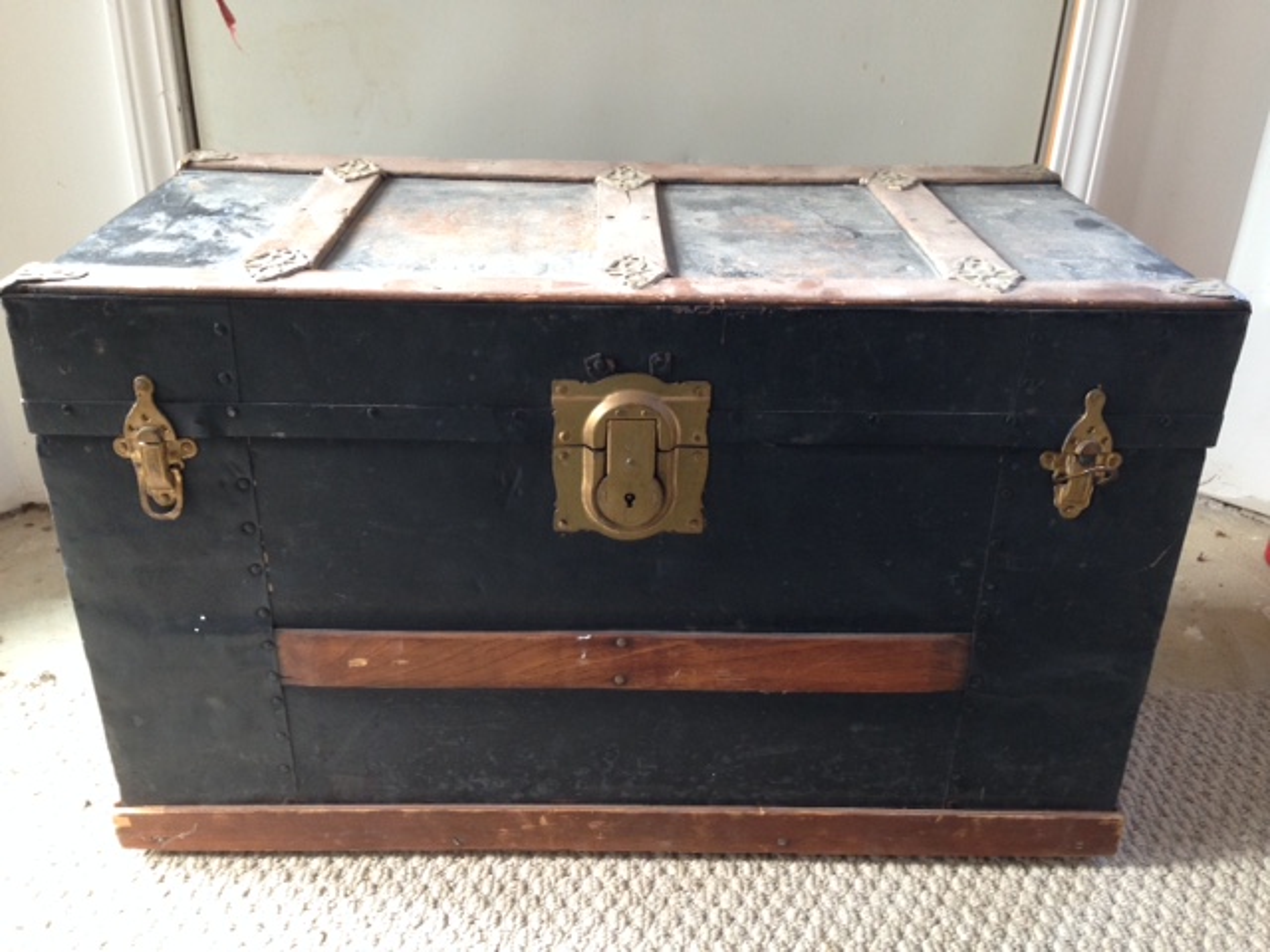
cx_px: 635
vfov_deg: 42.9
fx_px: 1211
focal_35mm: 33
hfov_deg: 55.4
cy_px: 476
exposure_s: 1/20
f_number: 2.4
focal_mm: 4.12
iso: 125
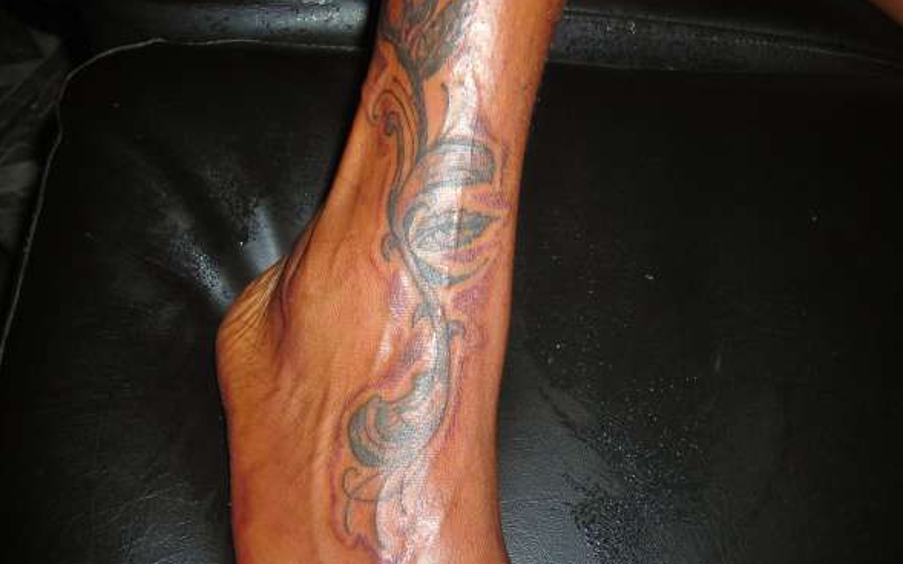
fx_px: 1009
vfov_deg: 31.2
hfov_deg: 48.2
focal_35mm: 41
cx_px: 458
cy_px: 231
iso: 50
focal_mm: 6.3
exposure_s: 1/60.1
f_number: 3.2
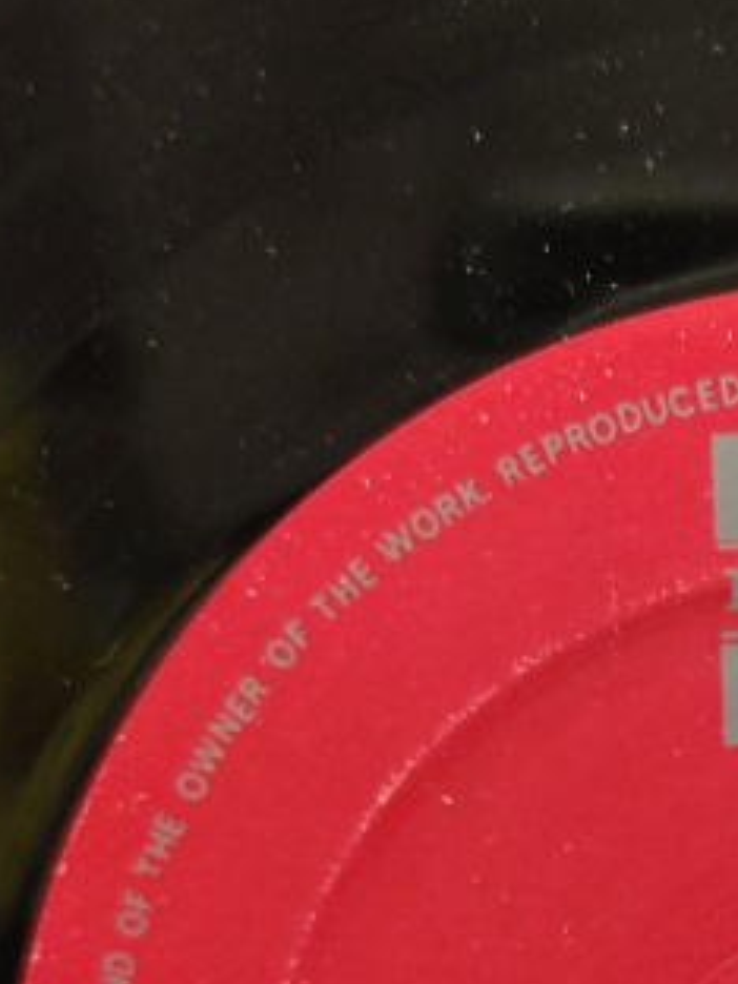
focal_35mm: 122
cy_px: 921
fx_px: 3468
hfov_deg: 11.9
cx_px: 899
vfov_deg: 15.9
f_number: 1.69
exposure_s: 1/60
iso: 1362
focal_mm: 6.72
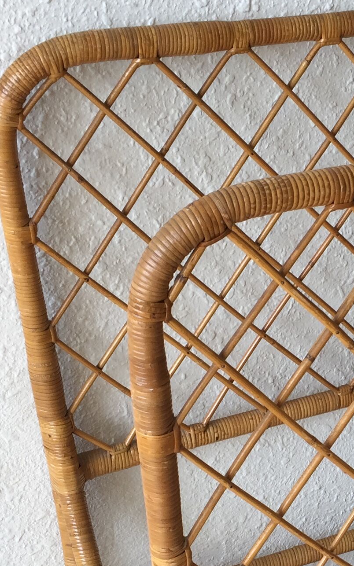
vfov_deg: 26.1
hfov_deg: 16.1
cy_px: 438
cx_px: 419
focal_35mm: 78
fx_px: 1204
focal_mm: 4.15
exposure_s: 1/176
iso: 32
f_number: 2.2
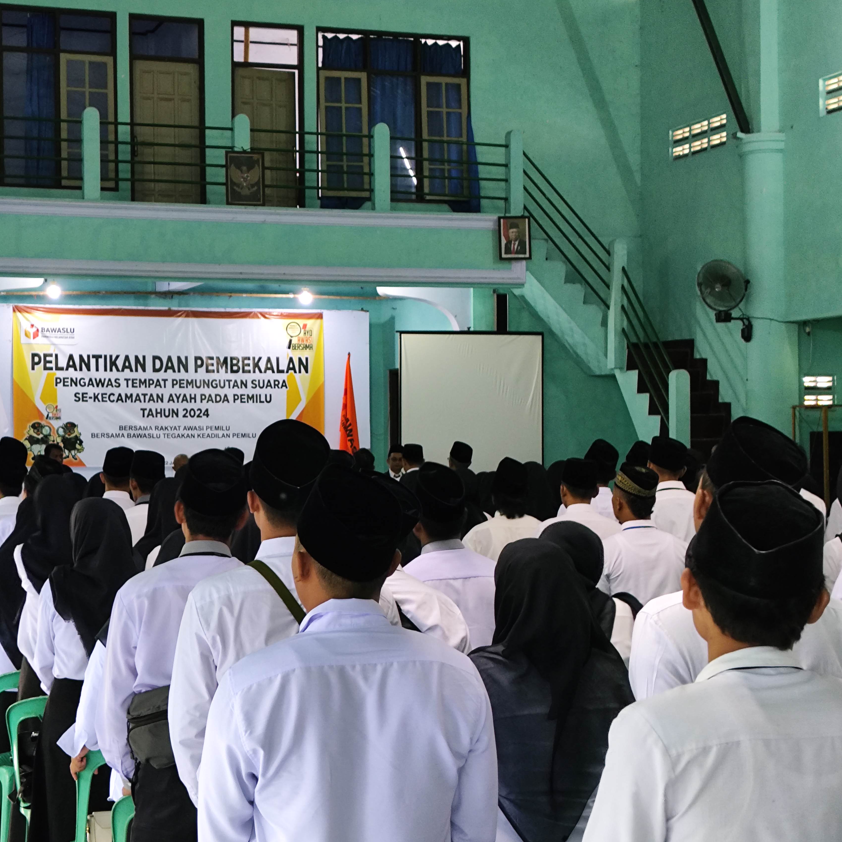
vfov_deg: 55.6
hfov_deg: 54.8
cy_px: 422
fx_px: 798
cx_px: 304
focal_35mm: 29
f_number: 1.8
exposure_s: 1/25
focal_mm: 4.68
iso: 605
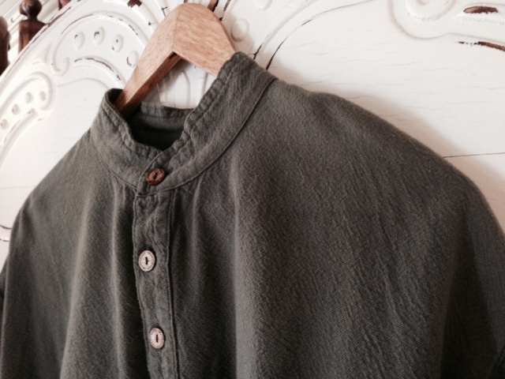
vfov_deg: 42.9
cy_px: 190
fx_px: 481
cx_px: 252
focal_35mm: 33
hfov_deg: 55.4
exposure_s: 1/20
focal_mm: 4.12
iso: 160
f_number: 2.4
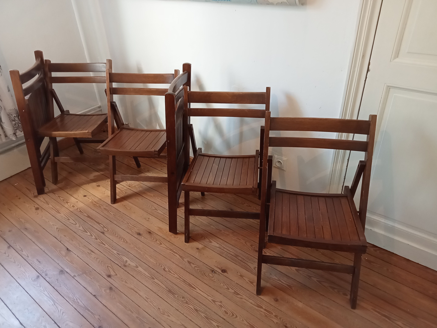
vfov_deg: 49.7
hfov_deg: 63.4
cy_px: 164
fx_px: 353
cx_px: 218
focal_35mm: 28
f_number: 2.2
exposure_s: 1/33.3
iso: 301
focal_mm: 3.46
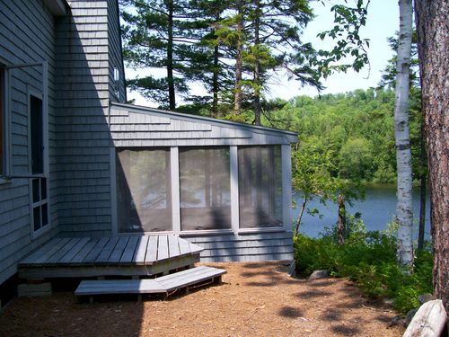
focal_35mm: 34
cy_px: 168
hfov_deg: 54.0
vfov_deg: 41.8
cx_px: 224
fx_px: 441
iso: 80
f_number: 2.7
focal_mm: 5.6
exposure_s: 1/615
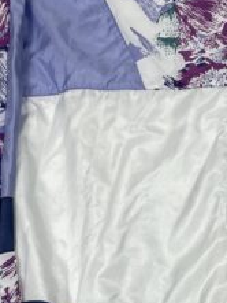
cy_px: 269
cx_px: 224
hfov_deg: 15.5
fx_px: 821
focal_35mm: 94
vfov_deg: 20.5
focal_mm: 4.2
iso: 32
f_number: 1.6
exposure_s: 1/186
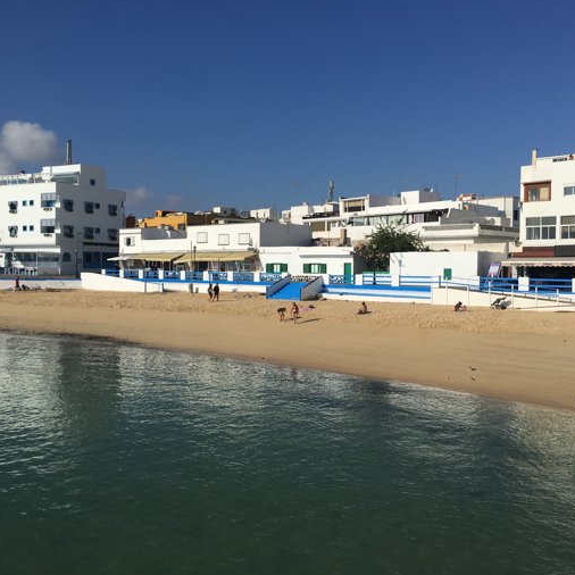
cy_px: 286
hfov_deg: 47.2
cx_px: 300
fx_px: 658
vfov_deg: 47.2
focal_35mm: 35
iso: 25
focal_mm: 4.15
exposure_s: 1/4808
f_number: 2.2
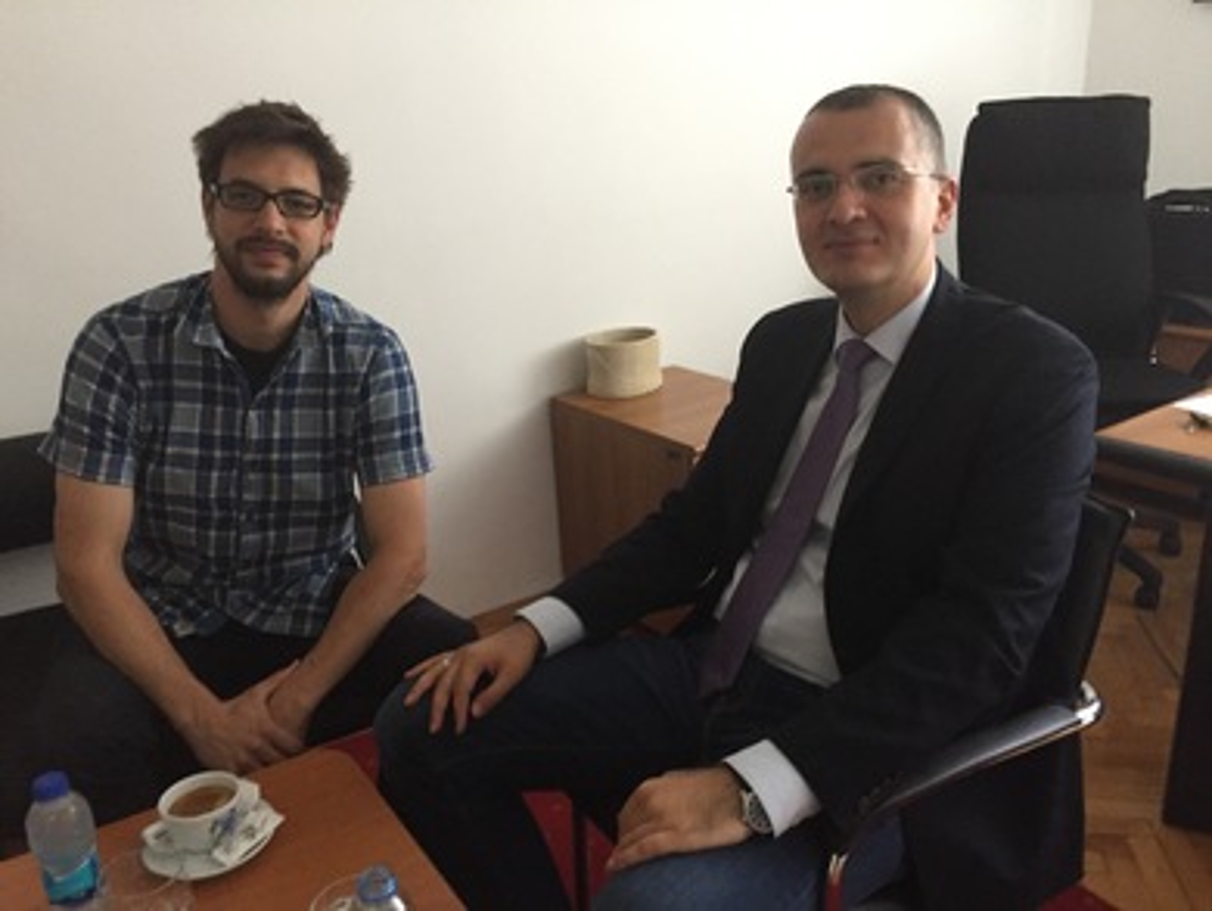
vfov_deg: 48.3
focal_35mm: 29
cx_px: 606
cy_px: 456
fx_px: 1016
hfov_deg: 61.6
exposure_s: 1/20
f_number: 2.2
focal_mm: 4.15
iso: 250
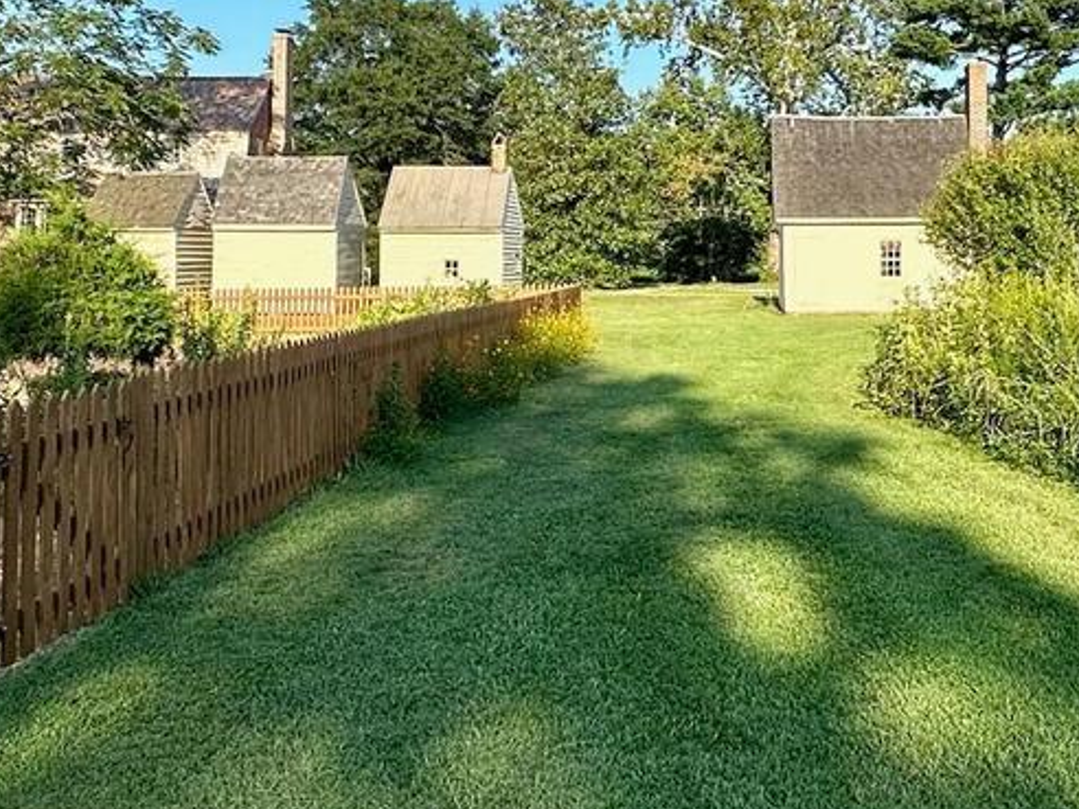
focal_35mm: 41
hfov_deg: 44.6
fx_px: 1278
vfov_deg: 34.4
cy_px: 200
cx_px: 779
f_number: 2.2
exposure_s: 1/1147
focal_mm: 2.22
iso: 40
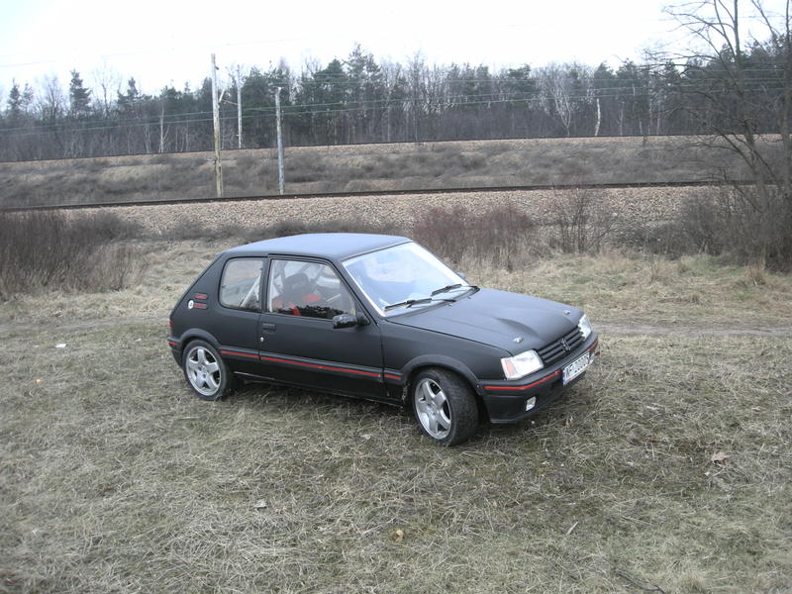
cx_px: 396
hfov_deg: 52.6
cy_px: 297
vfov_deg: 40.7
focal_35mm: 35
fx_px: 801
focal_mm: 5.7
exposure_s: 1/22.2
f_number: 2.8
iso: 50
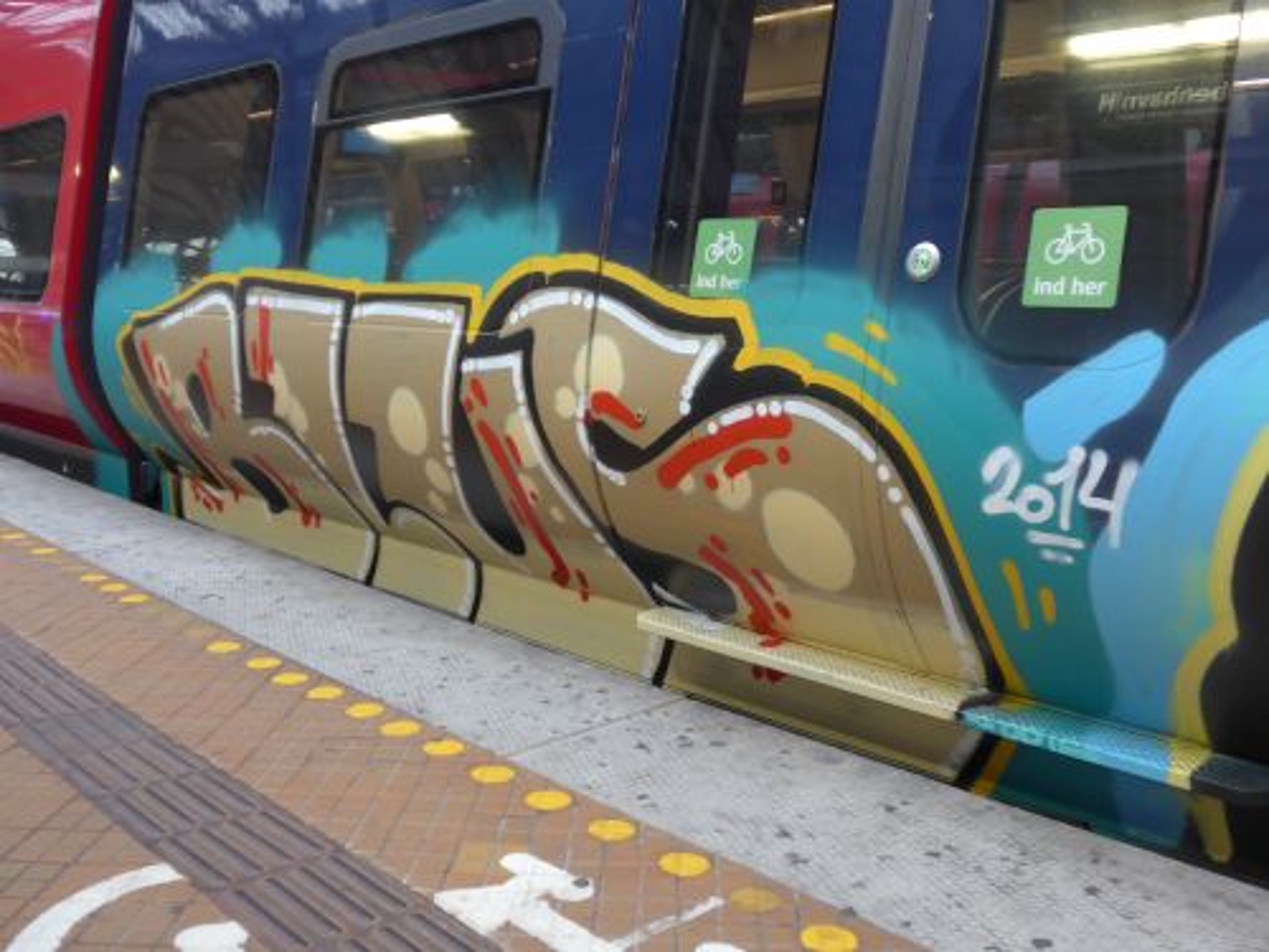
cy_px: 476
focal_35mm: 34
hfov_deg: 54.0
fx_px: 1246
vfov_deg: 41.8
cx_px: 634
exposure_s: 1/60
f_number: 2.3
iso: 320
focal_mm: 7
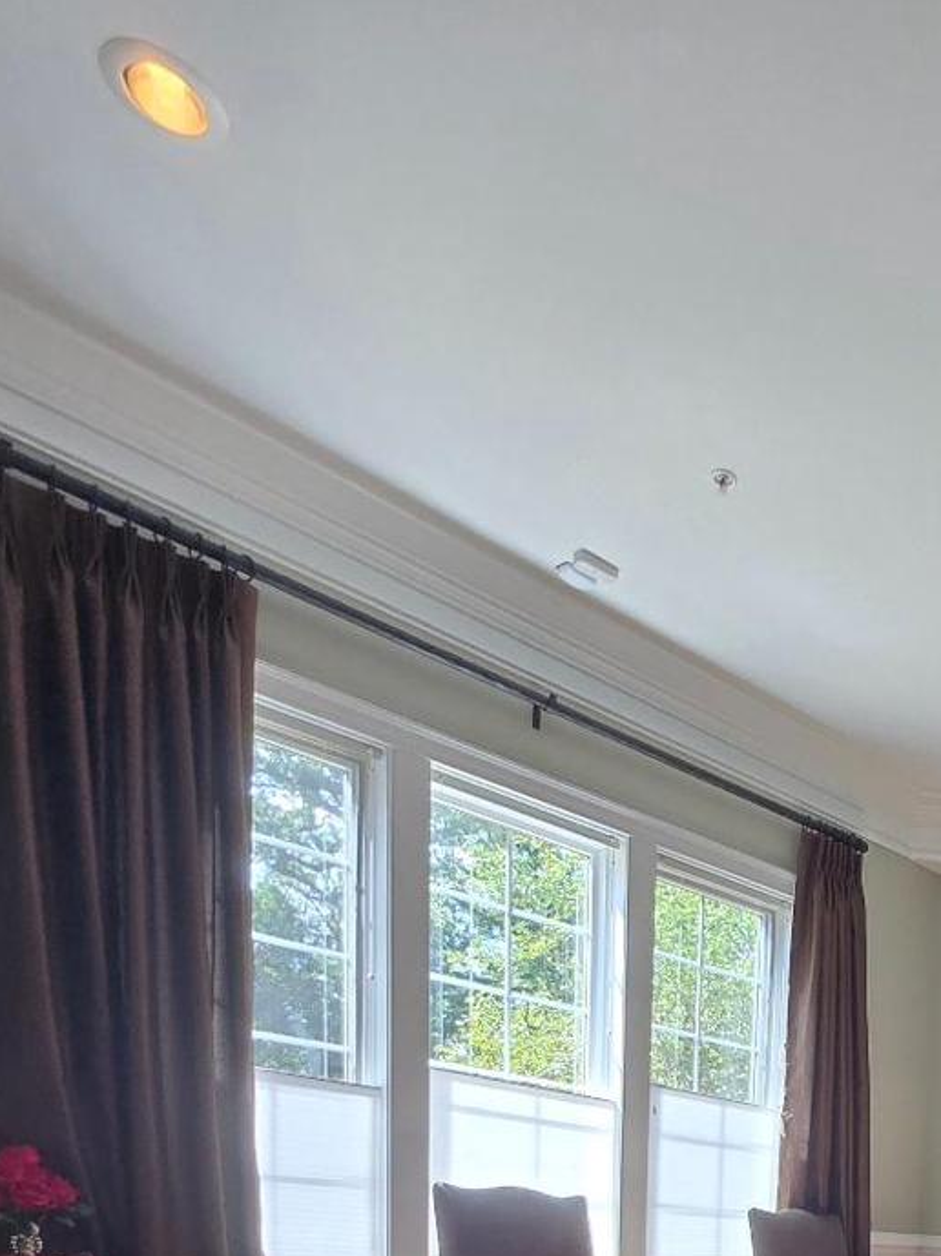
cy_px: 1367
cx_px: 926
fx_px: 1052
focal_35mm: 29
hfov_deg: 42.2
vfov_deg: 46.4
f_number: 2.2
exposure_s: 1/60.2
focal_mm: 1.7
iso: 80
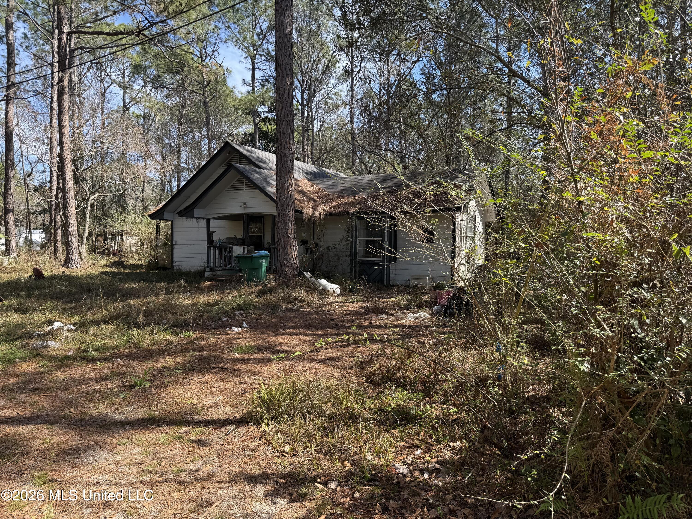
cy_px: 260
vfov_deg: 56.8
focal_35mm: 24
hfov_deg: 71.6
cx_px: 346
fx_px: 480
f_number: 1.78
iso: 80
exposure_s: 1/849
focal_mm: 6.76
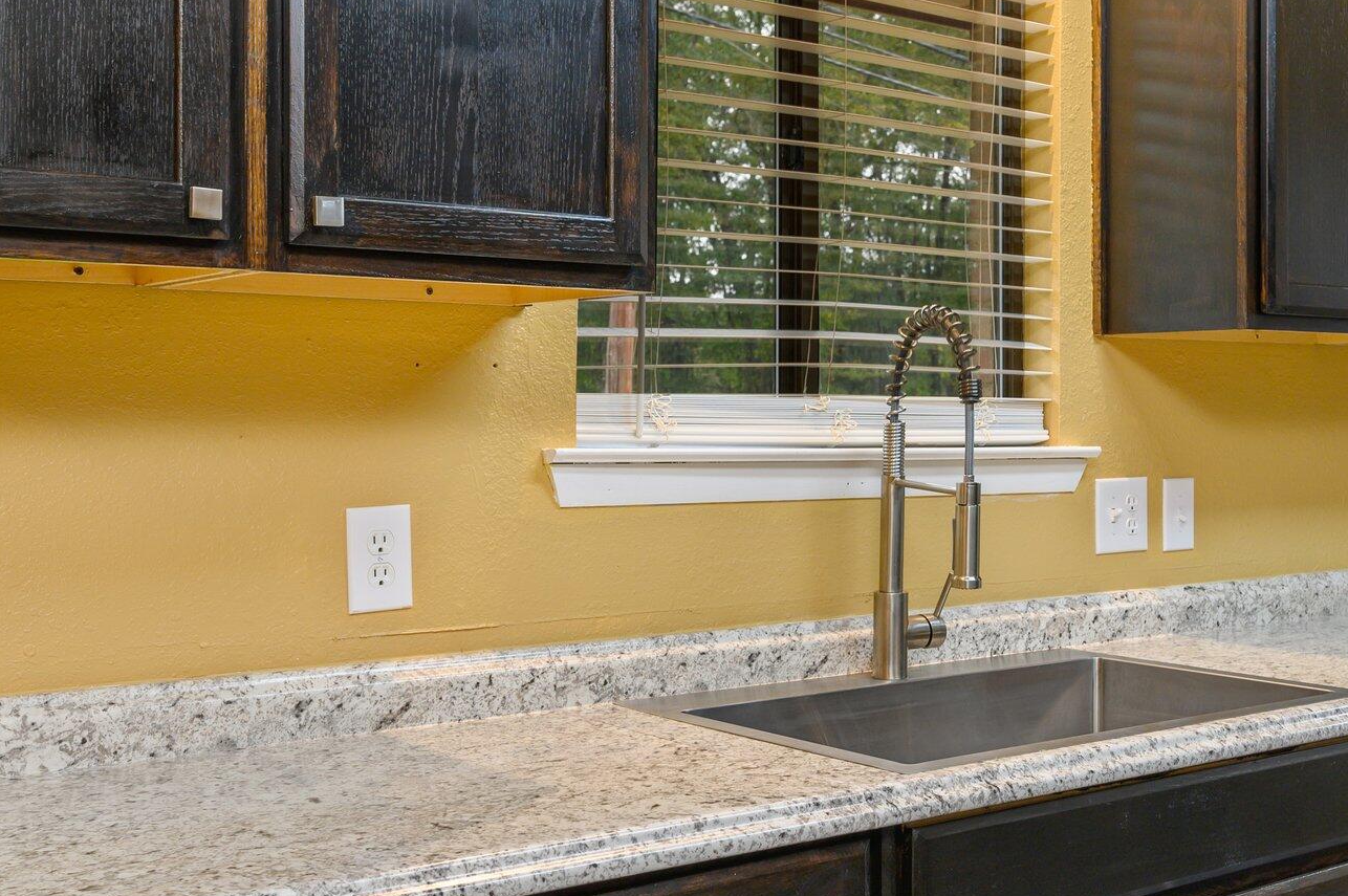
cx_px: 853
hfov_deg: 45.0
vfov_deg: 31.1
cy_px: 441
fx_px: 1609
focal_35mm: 43
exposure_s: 1/25
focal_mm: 27
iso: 320
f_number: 7.1
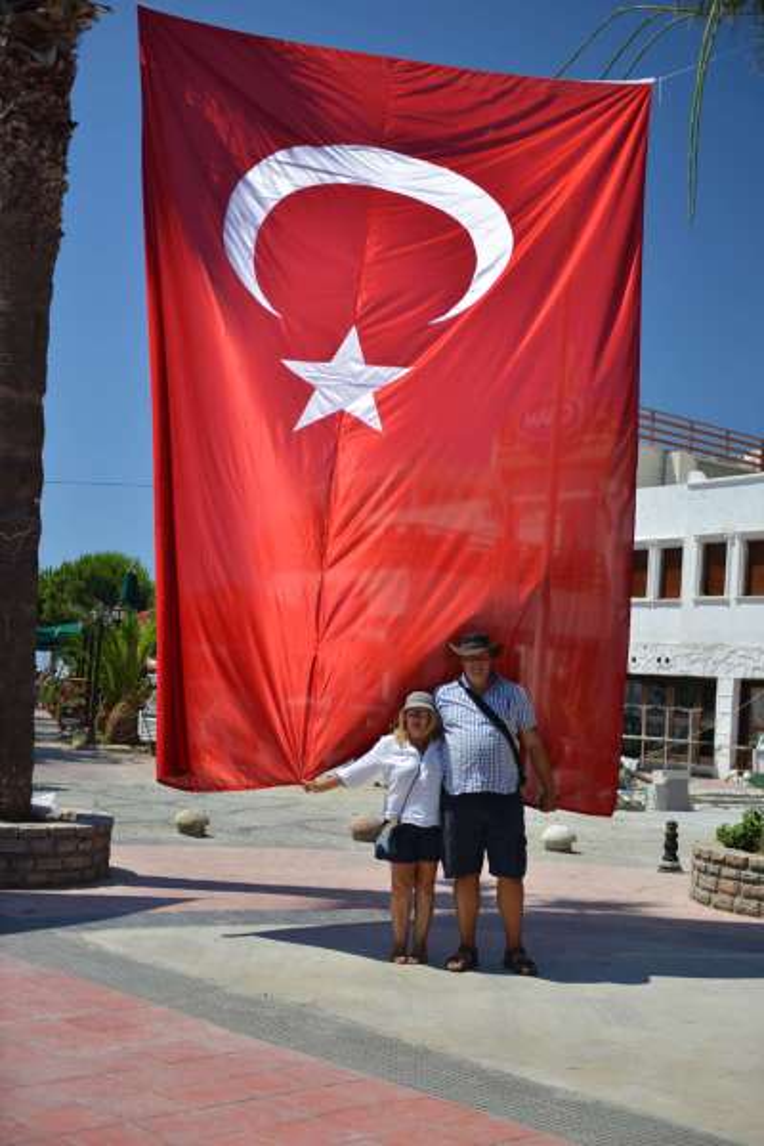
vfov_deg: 41.1
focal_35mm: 48
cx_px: 382
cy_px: 573
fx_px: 1528
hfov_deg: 28.1
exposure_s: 1/2000
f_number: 2.8
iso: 220
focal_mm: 48
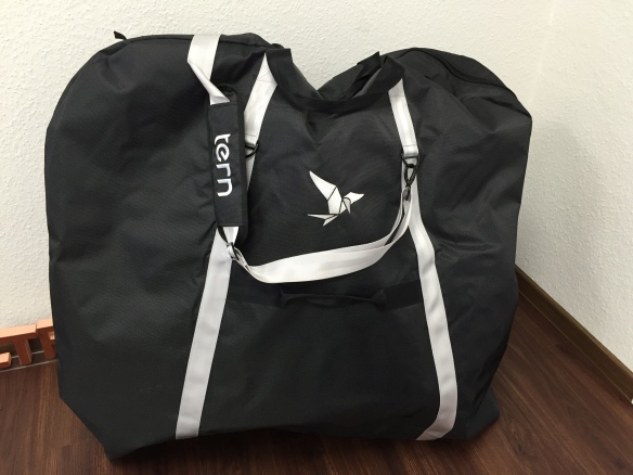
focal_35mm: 29
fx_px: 530
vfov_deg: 48.2
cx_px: 316
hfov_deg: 61.7
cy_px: 238
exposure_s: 1/33
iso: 64
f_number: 2.2
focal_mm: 4.15
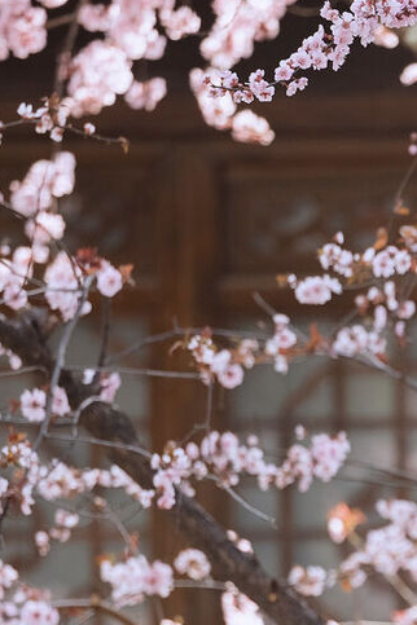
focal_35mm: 610
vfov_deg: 3.4
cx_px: 624
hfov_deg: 2.3
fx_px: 10598
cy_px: 795
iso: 100
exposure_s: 1/400
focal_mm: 187
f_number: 3.2
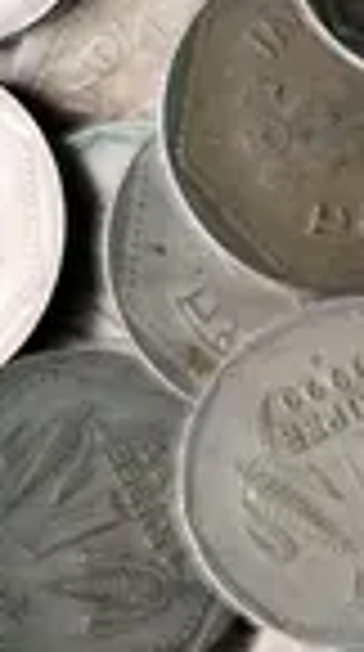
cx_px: 1640
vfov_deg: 7.8
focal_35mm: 277
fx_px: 4778
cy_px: 616
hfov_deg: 4.0
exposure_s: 1/50
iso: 100
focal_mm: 6.14
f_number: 1.65
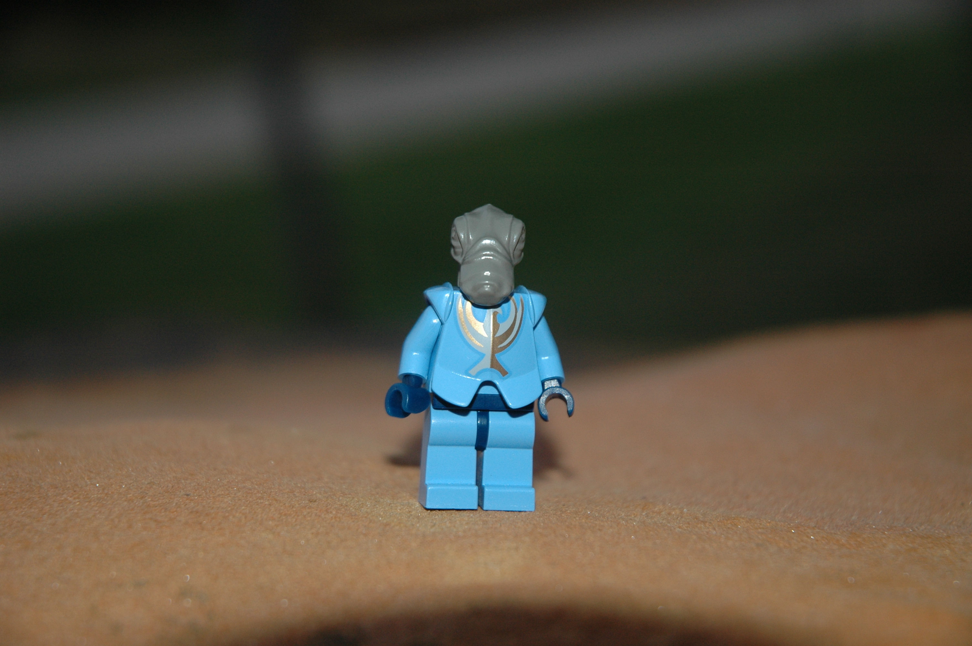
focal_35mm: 105
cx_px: 486
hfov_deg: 19.5
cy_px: 323
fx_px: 2832
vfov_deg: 13.0
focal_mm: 70
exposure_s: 1/60
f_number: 4.5
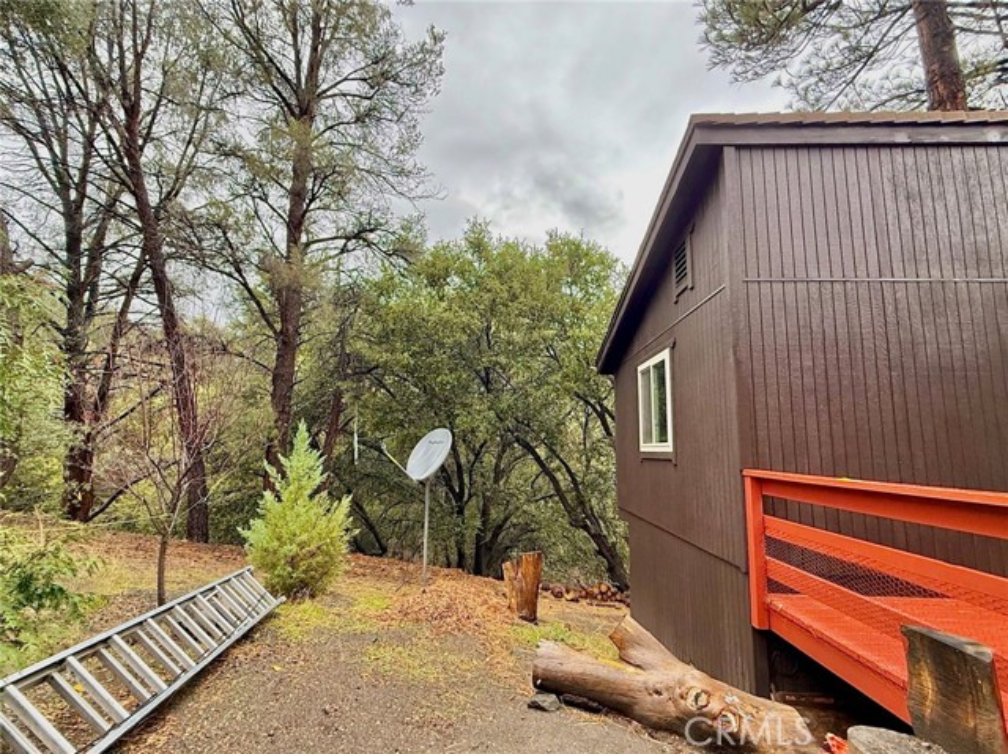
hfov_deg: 102.1
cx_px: 504
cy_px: 377
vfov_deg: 85.6
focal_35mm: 14
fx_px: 407
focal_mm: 2.22
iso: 160
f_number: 2.2
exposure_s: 1/99
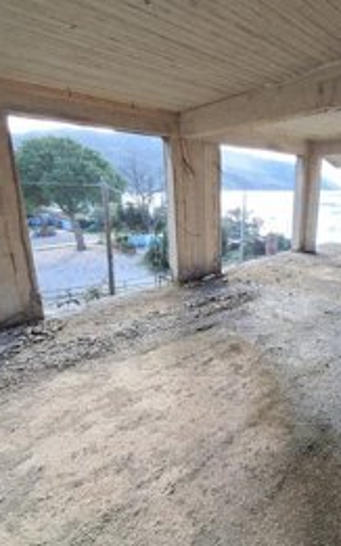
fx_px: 283
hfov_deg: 60.2
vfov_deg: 88.0
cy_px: 268
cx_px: 236
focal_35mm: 19
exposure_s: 1/230
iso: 40
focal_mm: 1.74
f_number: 2.2
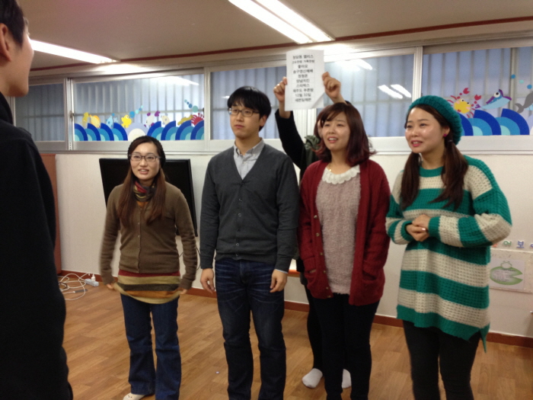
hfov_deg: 55.4
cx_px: 266
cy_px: 200
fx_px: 508
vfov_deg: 42.9
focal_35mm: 33
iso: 100
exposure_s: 1/20
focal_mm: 4.13
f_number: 2.4
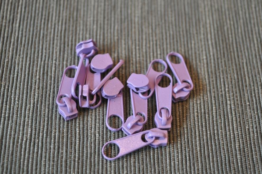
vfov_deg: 20.1
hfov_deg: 29.9
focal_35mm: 68
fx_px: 491
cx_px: 131
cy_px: 87
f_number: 5
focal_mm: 45
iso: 800
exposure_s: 1/60
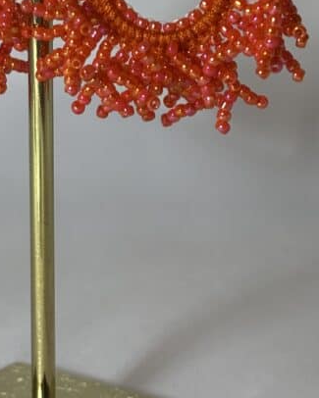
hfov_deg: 12.0
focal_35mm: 128
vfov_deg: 15.0
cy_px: 210
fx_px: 1510
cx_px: 84
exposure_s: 1/113
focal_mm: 5.96
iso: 25
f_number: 1.6
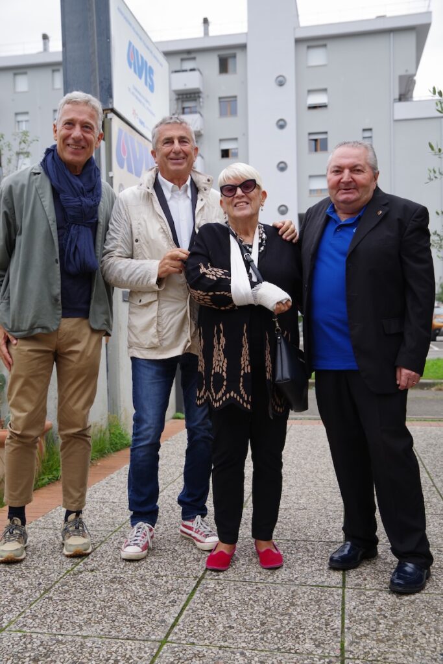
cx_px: 222
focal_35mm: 36
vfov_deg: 53.1
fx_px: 664
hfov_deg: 36.9
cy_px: 332
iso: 200
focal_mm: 36
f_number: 4.5
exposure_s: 1/125
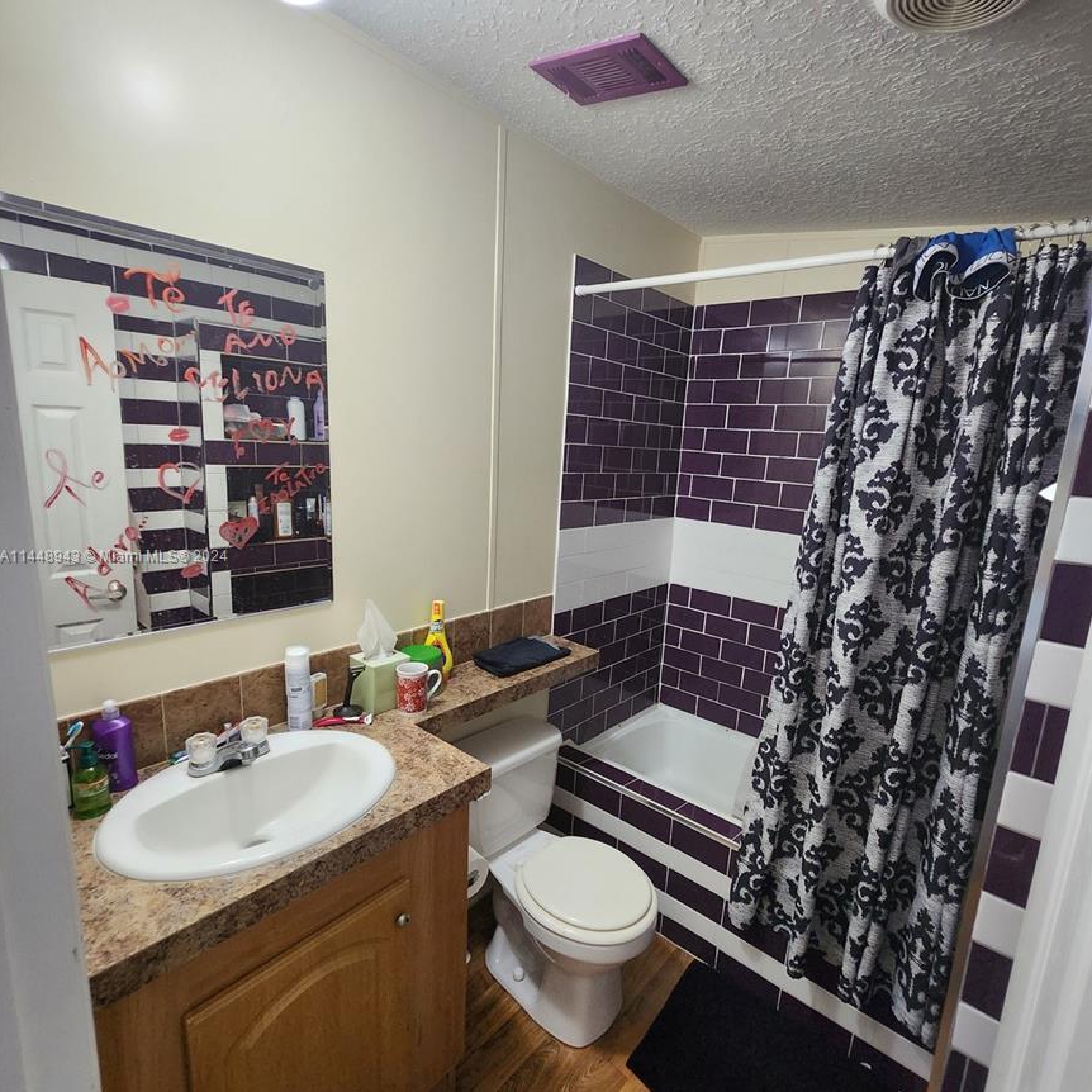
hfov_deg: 87.4
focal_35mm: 16
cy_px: 557
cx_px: 566
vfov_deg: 87.4
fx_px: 571
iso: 200
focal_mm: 1.74
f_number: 2.2
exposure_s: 1/60
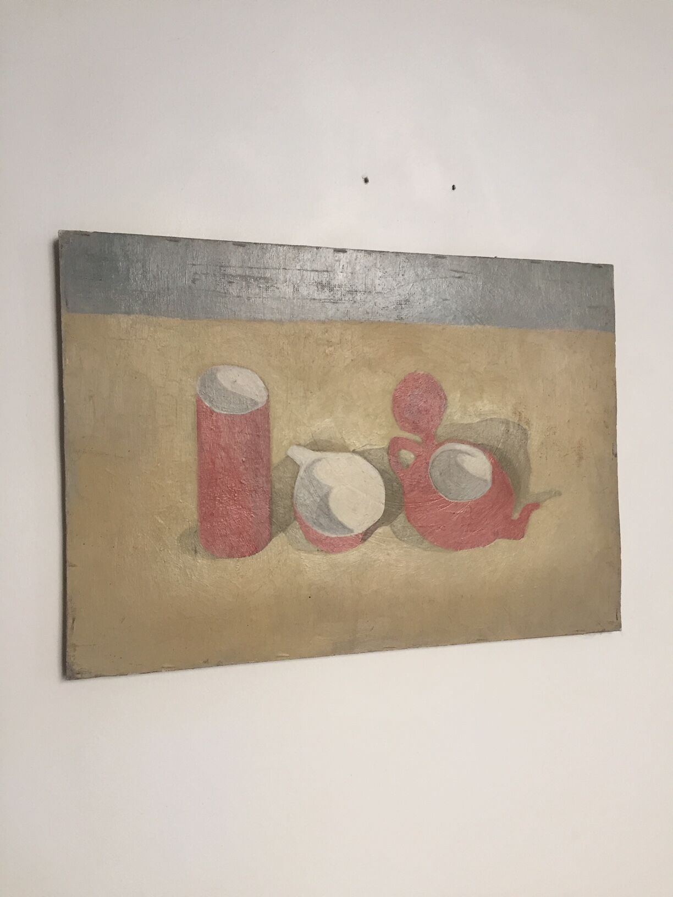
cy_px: 448
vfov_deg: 61.7
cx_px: 336
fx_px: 752
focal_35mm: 29
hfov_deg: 48.2
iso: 125
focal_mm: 4.15
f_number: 2.2
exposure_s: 1/33
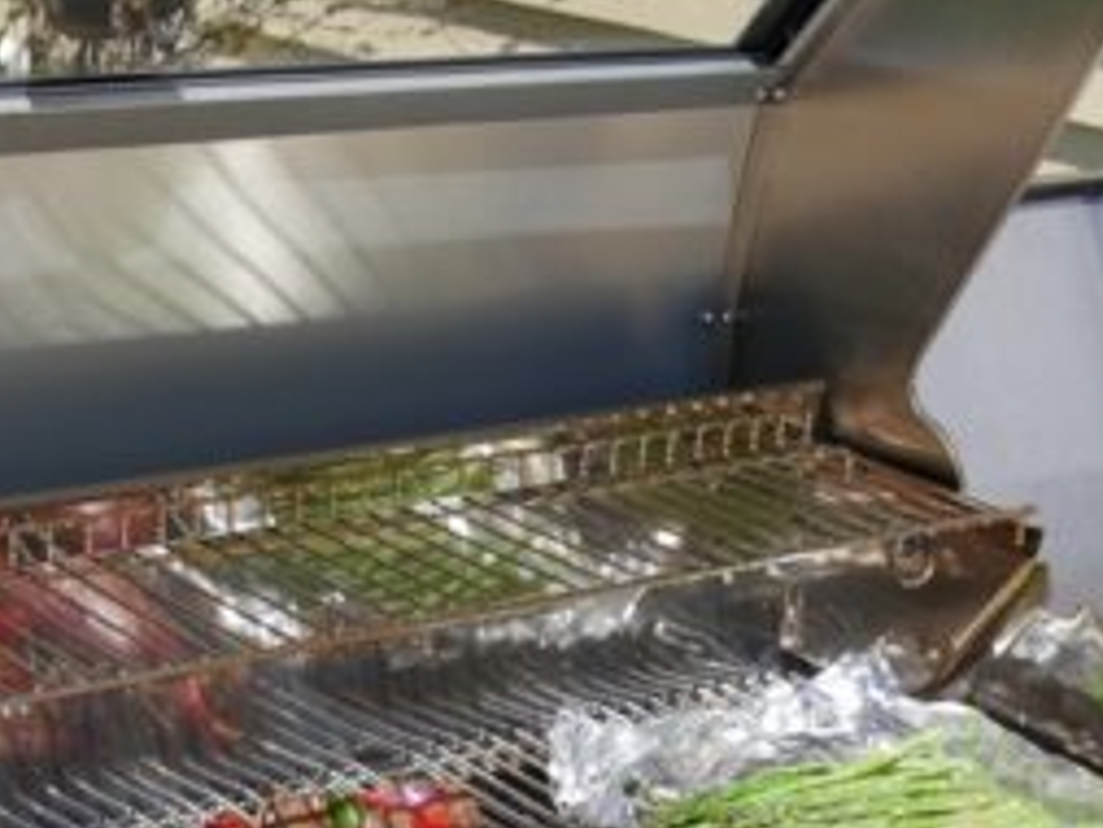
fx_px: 2997
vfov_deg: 15.3
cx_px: 421
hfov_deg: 20.8
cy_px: 950
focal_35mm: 94
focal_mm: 19
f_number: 8
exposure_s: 1/400
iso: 200
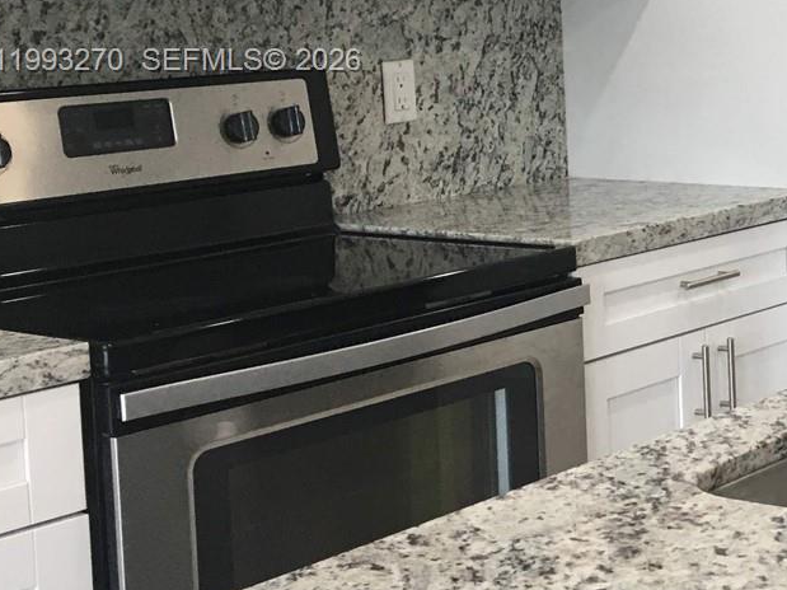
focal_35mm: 75
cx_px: 983
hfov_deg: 23.4
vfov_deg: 19.3
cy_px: 62
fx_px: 1705
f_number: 2.2
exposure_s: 1/30
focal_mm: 4.15
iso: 40
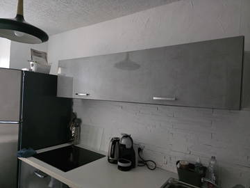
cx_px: 125
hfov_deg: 73.9
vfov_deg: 58.9
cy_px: 94
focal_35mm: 23
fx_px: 166
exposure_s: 1/100
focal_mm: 6.3
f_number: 1.7
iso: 2500
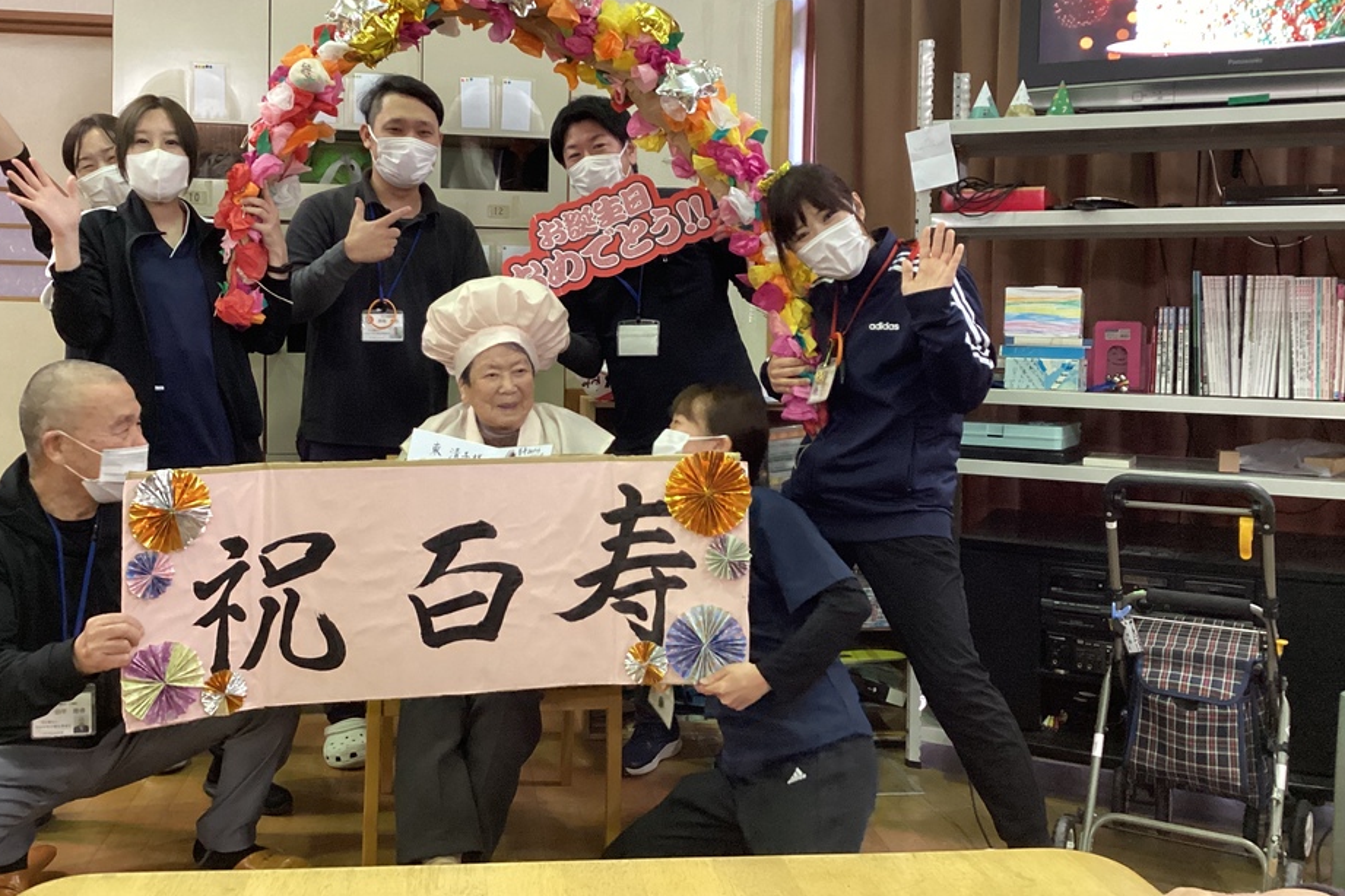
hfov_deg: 54.4
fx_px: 1308
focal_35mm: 35
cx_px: 616
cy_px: 360
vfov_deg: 37.7
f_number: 2.4
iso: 320
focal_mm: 3.3
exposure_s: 1/40
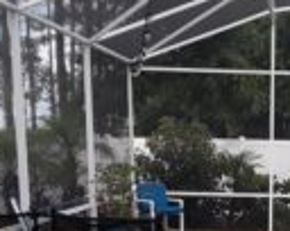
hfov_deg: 21.8
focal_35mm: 84
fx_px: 720
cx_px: 302
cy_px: 266
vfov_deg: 17.5
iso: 40
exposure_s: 1/372
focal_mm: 2.9
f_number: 1.9
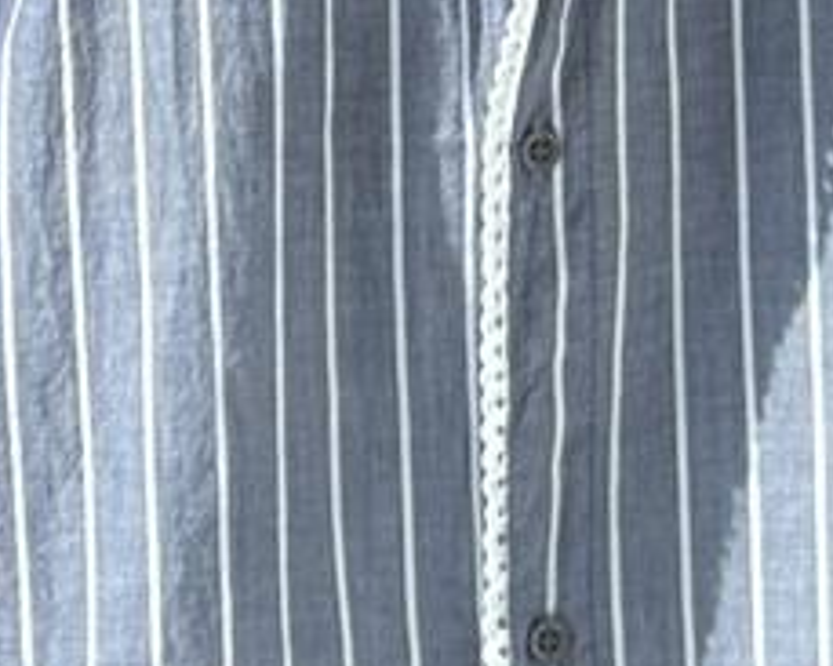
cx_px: 542
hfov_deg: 7.1
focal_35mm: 273
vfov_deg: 5.6
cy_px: -351
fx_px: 6728
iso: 80
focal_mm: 6.76
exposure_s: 1/1715
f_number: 1.78
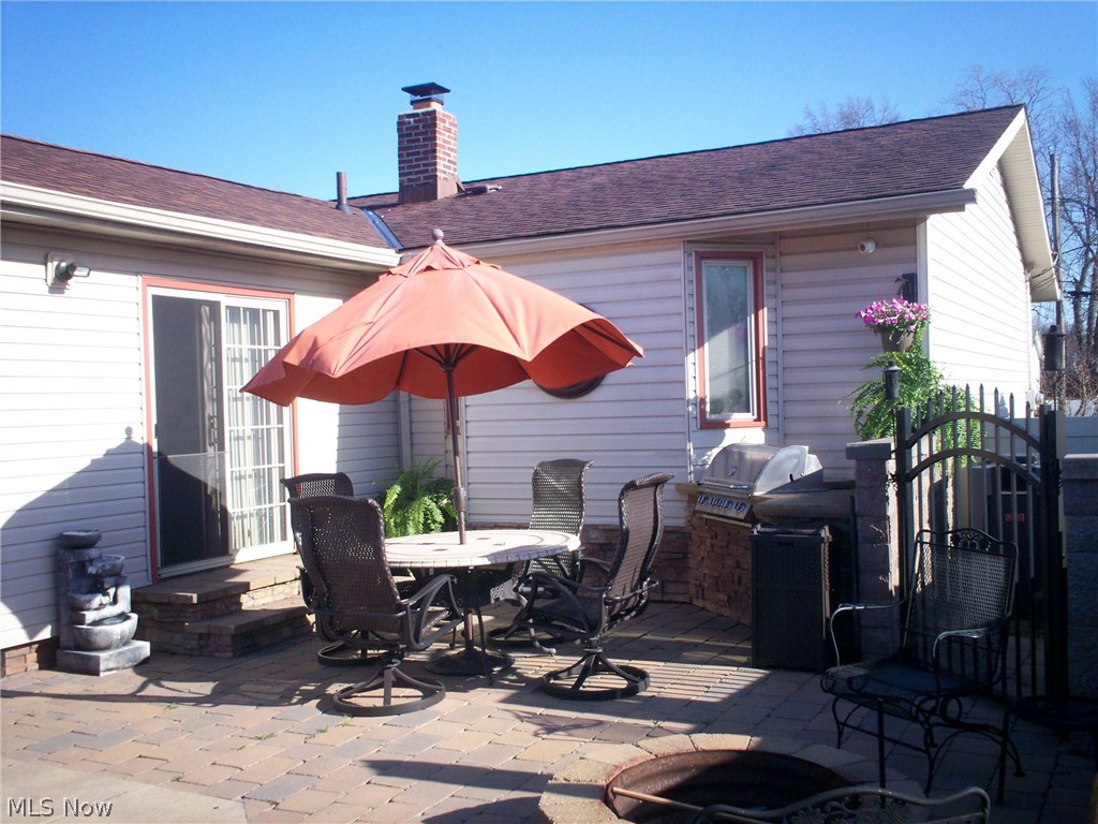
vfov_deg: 39.7
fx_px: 1142
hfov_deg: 51.4
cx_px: 549
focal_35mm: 36
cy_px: 412
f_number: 4.5
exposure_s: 1/273
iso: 100
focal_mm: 6
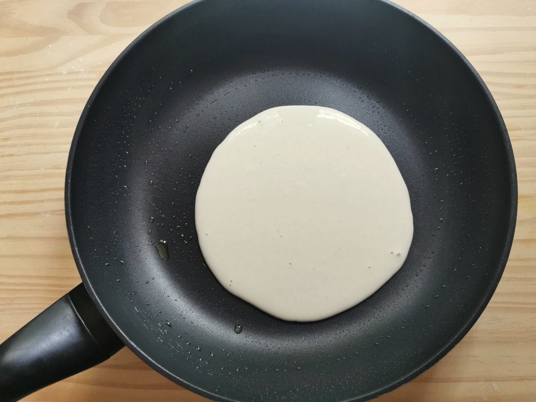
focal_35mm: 27
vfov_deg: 51.4
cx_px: 268
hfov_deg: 65.3
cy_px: 201
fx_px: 418
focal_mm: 5.56
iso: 200
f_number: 1.6
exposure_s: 1/100
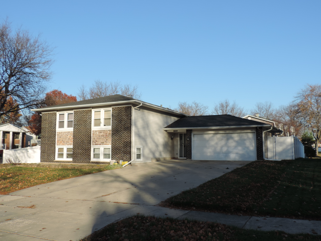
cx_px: 160
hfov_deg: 55.4
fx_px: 306
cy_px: 120
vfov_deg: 42.9
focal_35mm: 33
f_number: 3.2
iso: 80
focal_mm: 5.8
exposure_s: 1/640
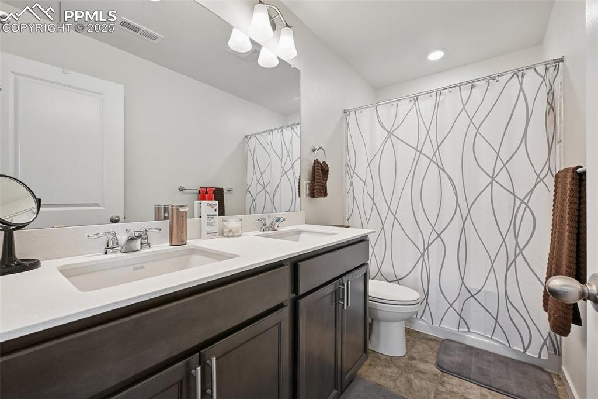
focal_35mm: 15
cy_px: 200
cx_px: 299
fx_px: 249
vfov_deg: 77.3
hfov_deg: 100.4
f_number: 11
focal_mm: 15
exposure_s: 1/15
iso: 800
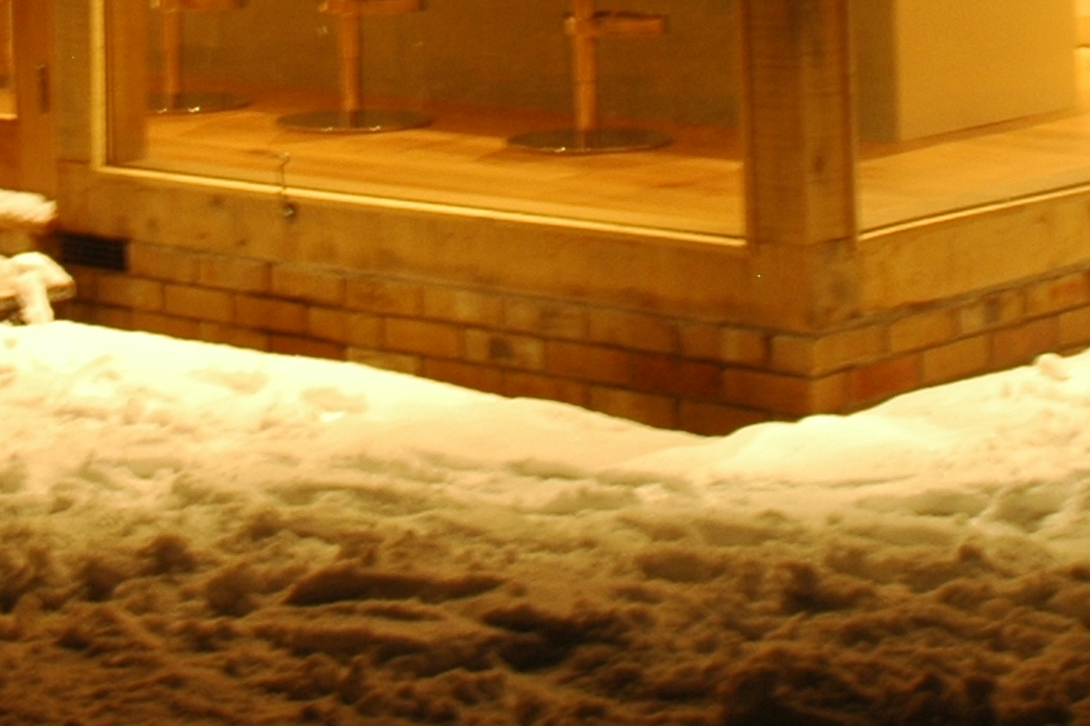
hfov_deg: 15.8
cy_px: -580
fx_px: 3904
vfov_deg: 10.0
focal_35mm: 129
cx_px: 268
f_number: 5.6
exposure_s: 1/1.3
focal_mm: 22
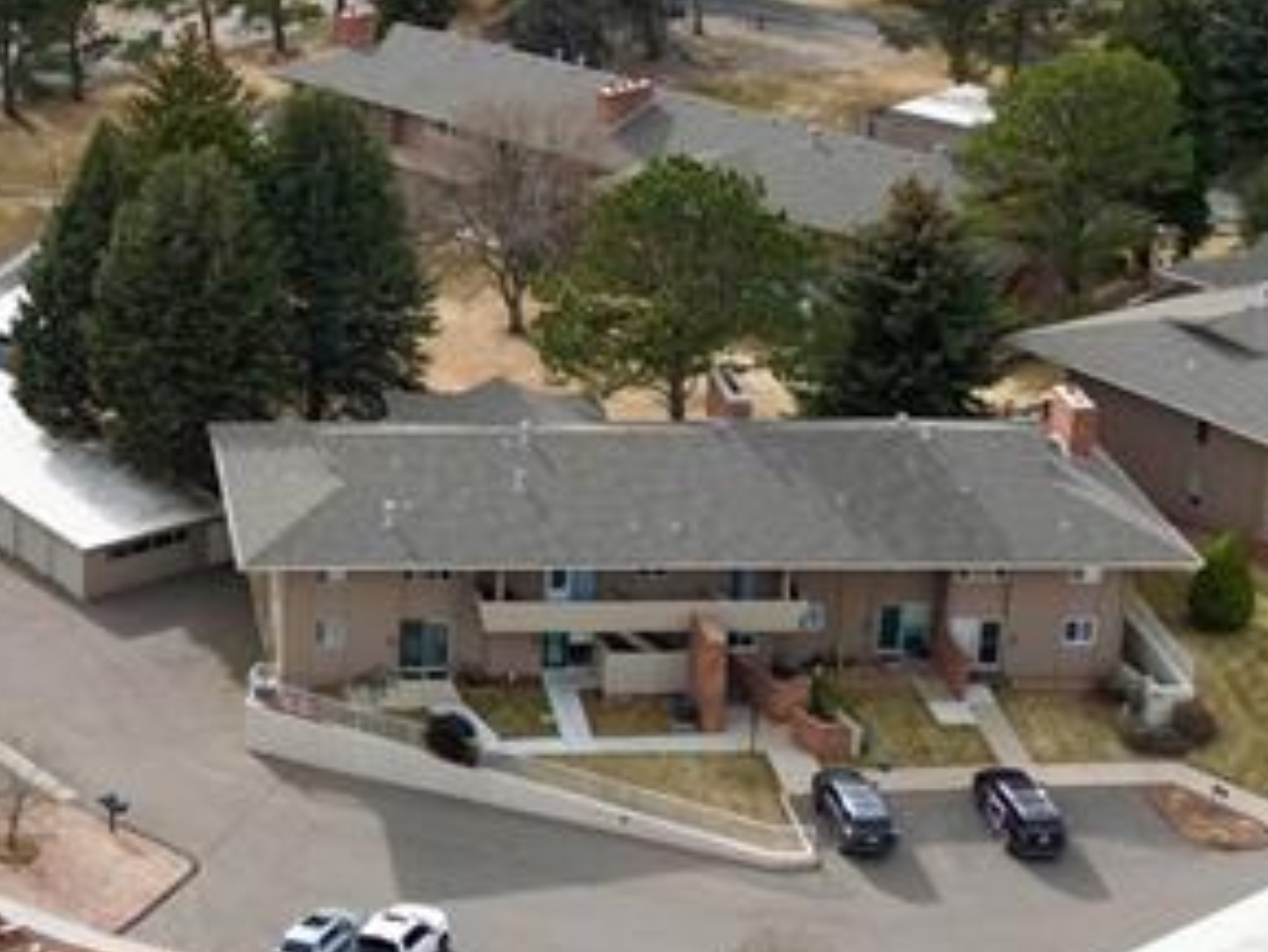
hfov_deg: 22.2
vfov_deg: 17.3
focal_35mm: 85
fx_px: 3115
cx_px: 35
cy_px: 204
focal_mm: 6.72
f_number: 1.7
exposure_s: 1/1500
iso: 110
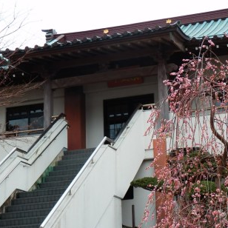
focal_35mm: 86
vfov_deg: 20.2
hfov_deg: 20.1
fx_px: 641
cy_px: 121
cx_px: 163
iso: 80
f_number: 4.2
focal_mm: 10.8
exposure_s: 1/200
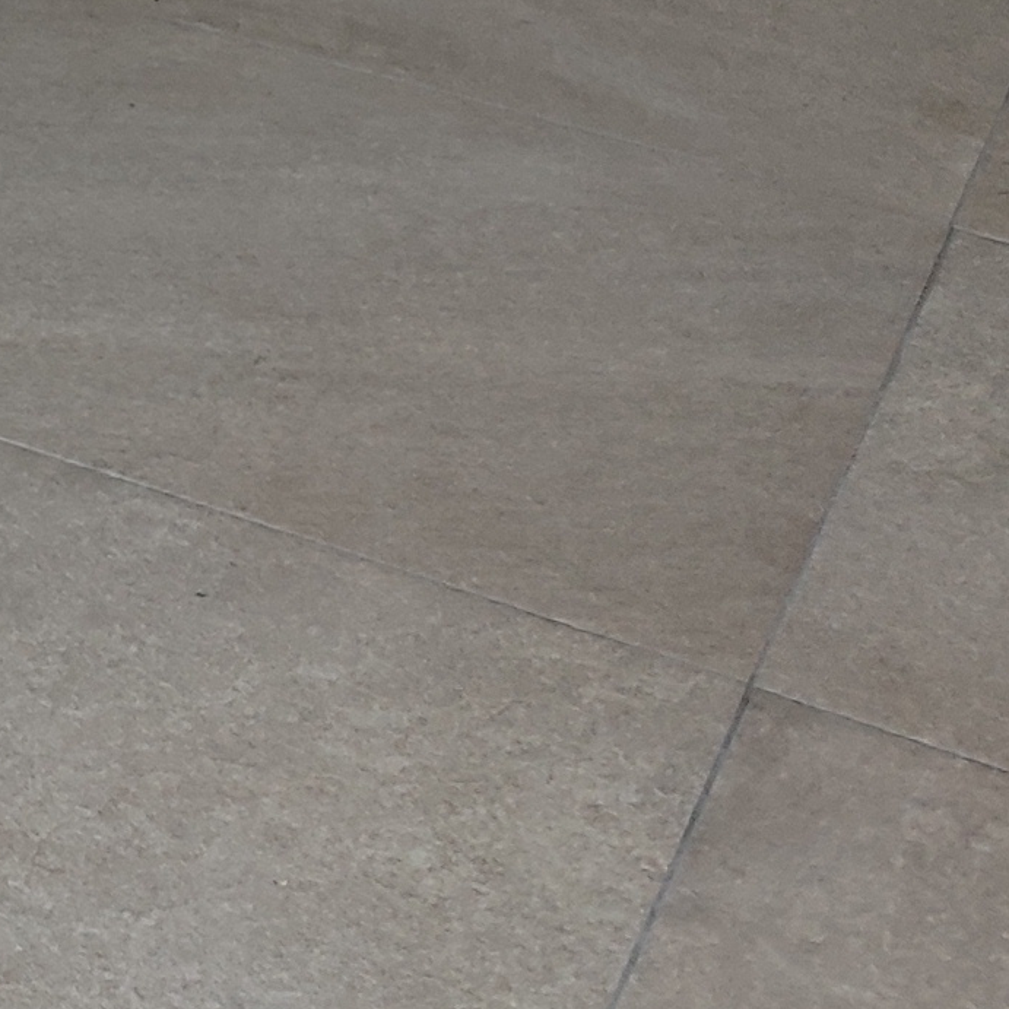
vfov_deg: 12.6
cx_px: -1584
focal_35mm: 128
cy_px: -711
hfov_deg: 11.0
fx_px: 4221
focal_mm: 5.95
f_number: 1.89
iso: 89
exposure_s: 1/100
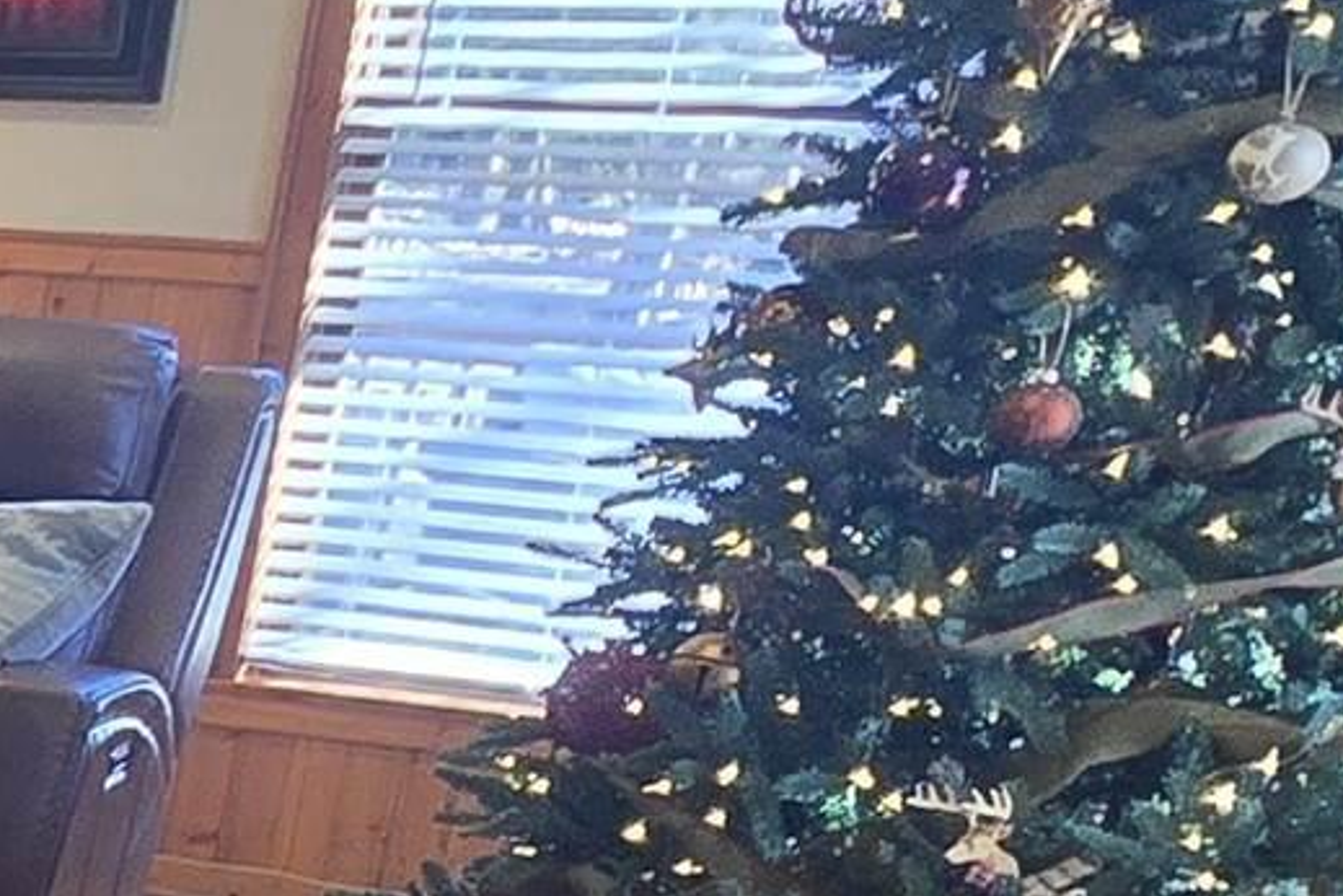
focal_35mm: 80
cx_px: -1519
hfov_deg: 16.8
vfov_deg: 16.4
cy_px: 1064
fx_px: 2984
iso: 200
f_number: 2.2
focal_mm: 2.2
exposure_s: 1/60
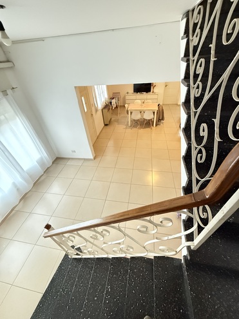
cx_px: 120
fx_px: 129
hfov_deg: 85.6
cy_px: 160
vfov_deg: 102.1
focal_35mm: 14
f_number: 2.2
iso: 1250
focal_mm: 2.22
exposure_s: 1/50
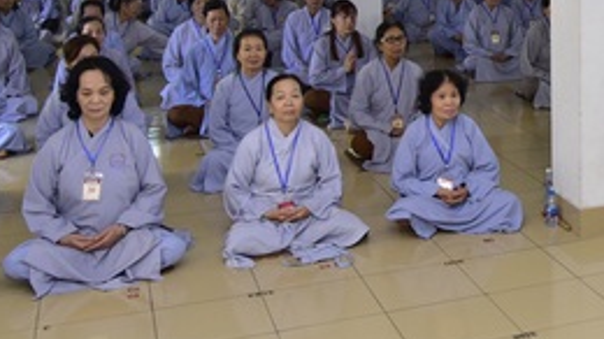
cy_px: -37
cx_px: 597
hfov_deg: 31.0
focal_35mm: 63
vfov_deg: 18.4
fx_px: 1009
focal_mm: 24
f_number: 4
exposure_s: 1/60
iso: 400
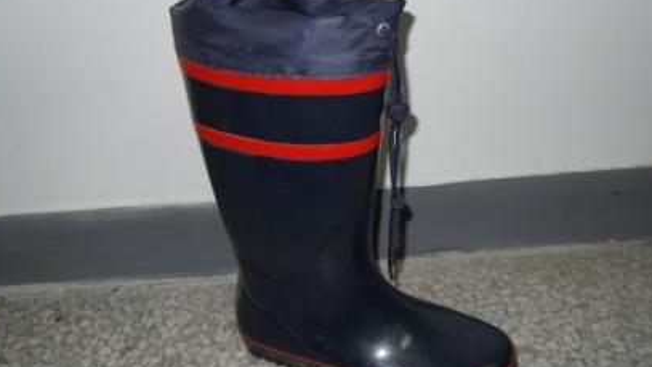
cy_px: 221
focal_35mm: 36
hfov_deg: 55.3
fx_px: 622
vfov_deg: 32.7
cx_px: 341
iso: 200
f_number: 3.5
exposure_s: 1/30
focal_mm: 5.4
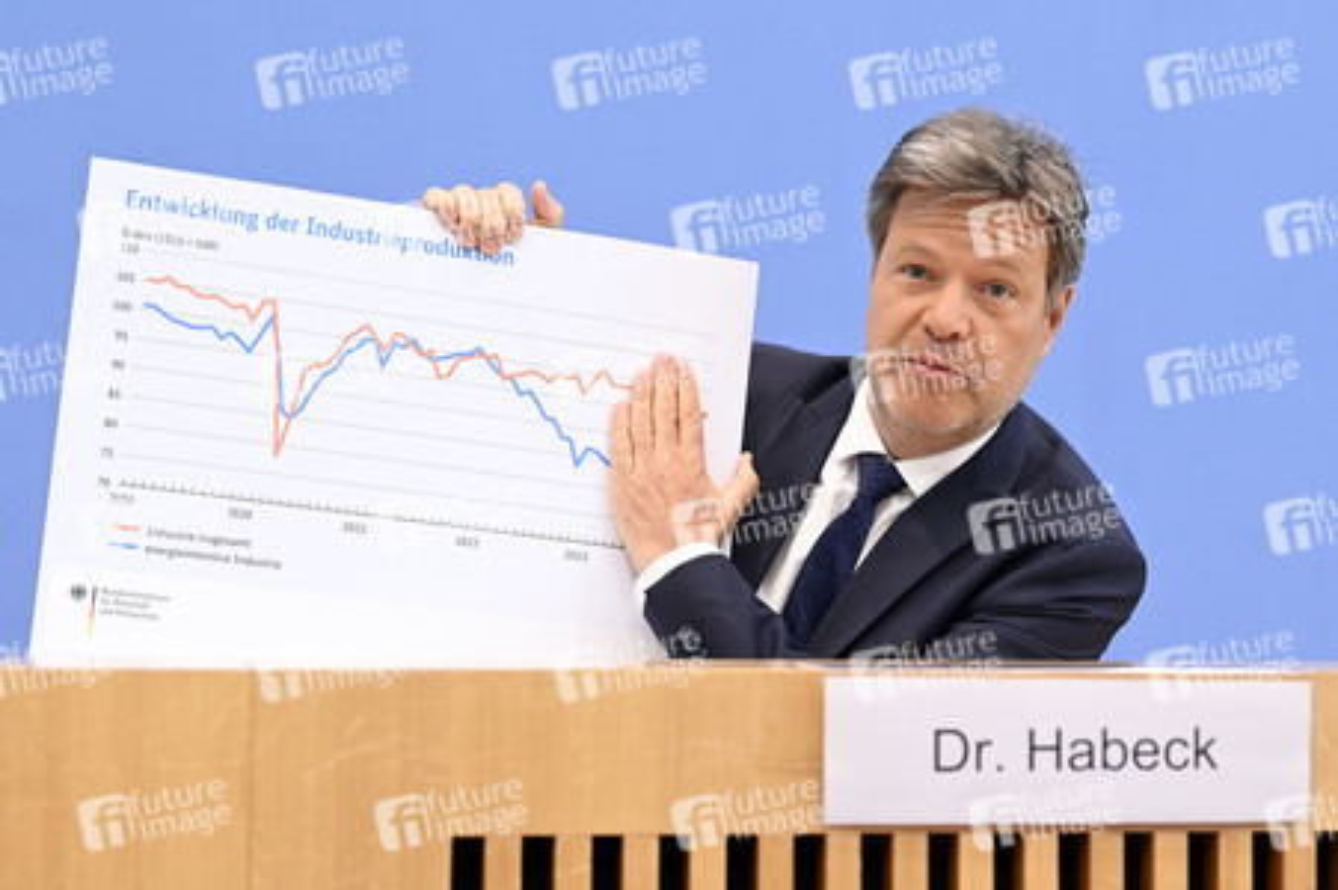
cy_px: 445
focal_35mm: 70
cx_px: 669
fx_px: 2600
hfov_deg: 28.9
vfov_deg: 19.4
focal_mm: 70
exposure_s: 1/640
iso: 5000
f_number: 5.6
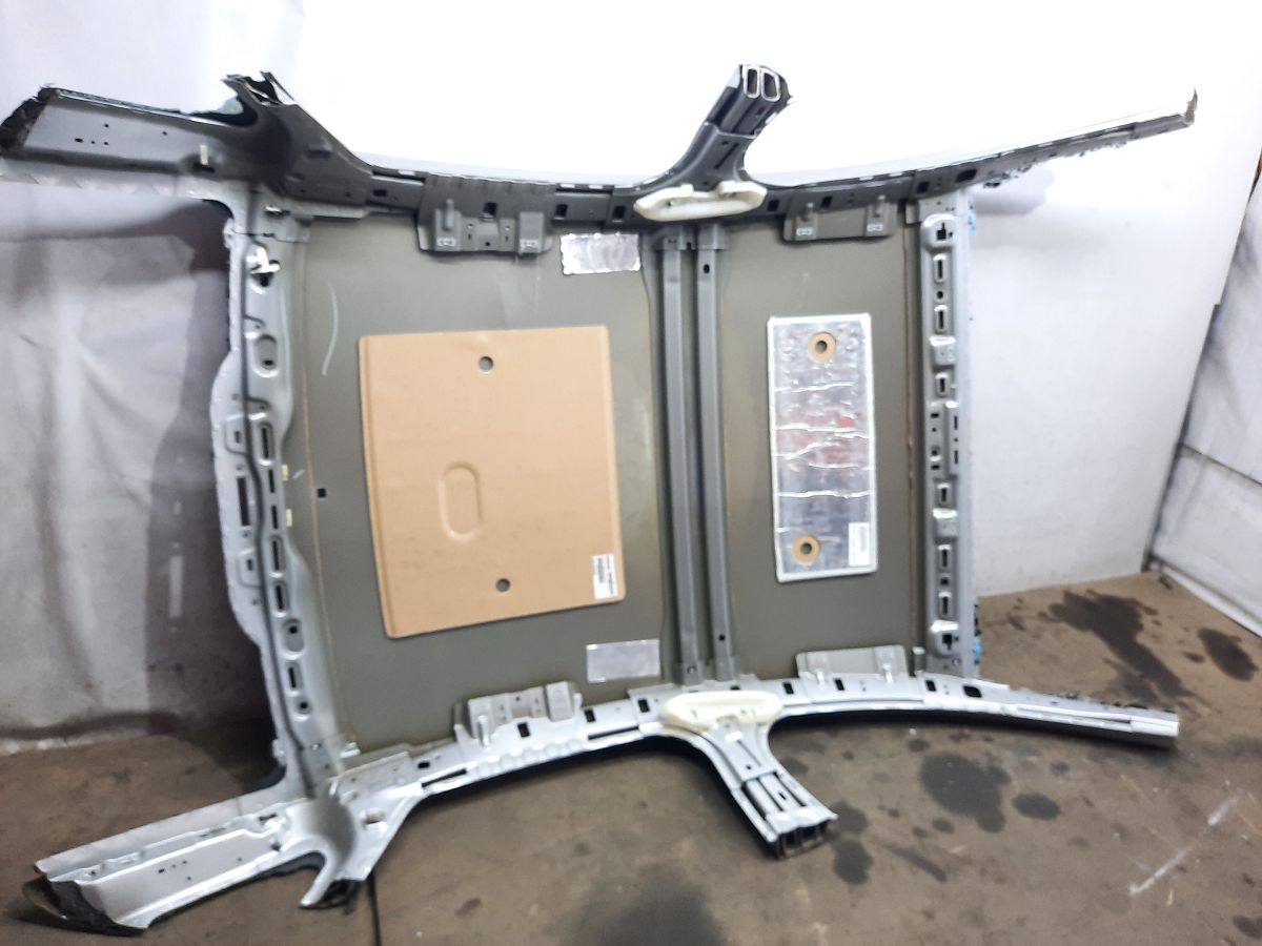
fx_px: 911
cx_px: 631
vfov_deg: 54.9
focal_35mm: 25
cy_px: 473
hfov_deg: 69.4
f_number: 2
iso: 250
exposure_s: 1/50
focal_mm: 4.6
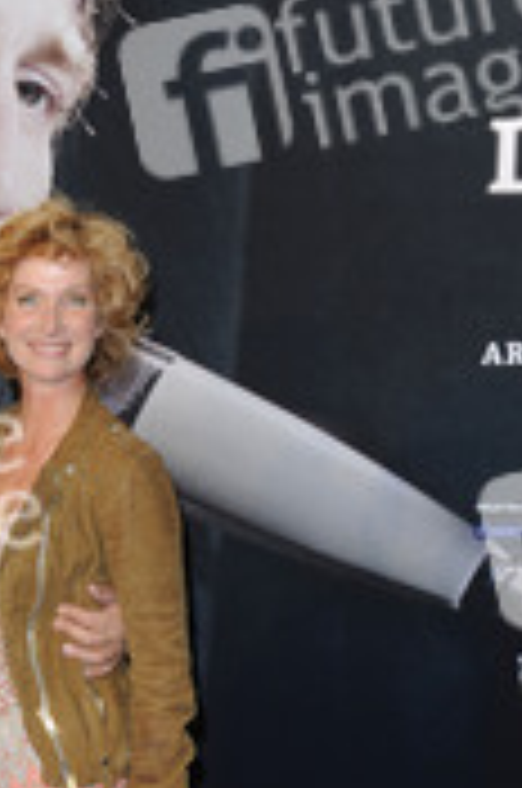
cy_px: 747
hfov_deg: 9.5
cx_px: -58
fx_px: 3101
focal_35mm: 142
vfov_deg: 14.3
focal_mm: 62
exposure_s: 1/160
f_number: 6.3
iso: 500
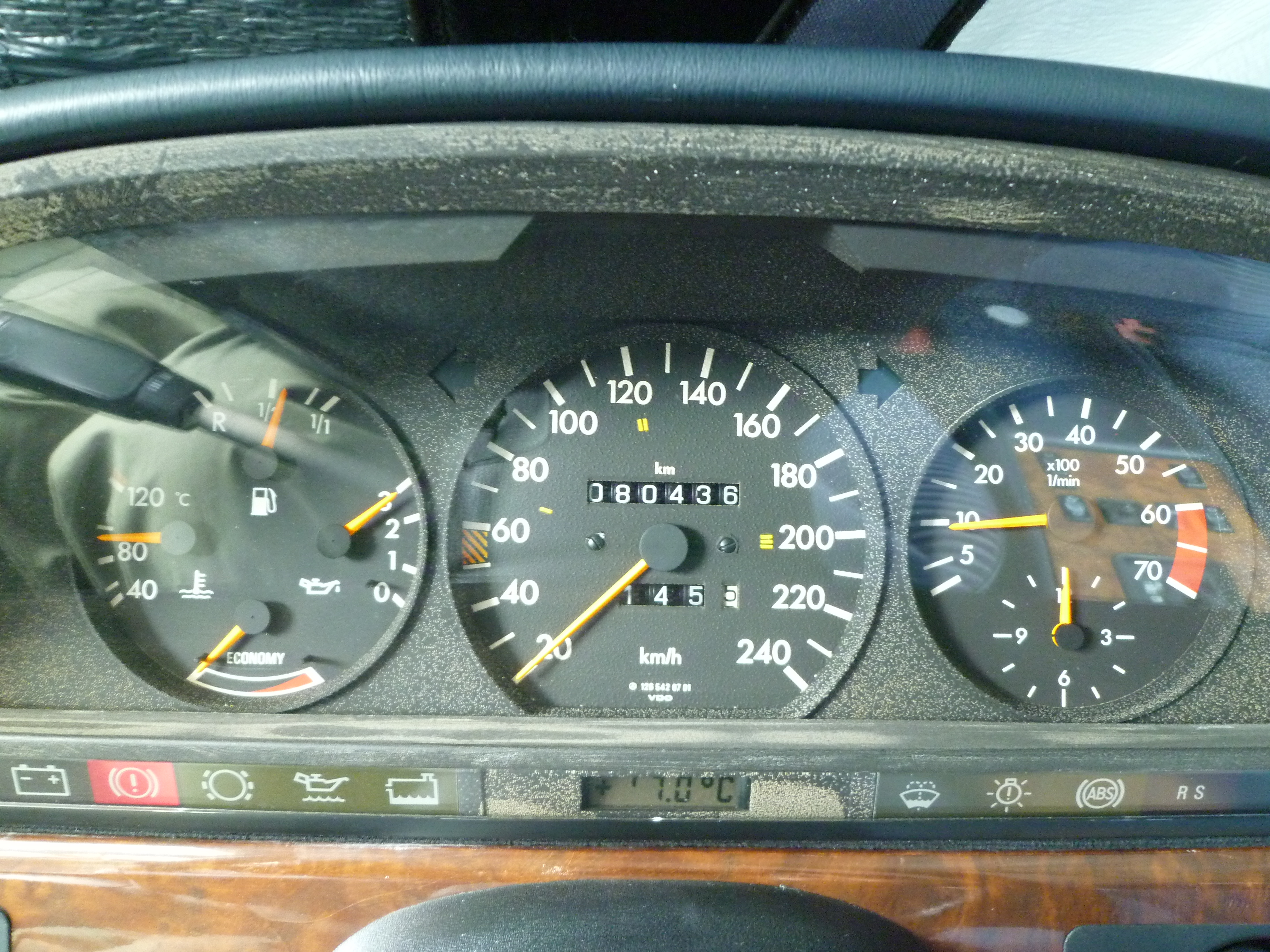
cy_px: 476
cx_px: 635
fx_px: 917
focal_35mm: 25
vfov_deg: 54.9
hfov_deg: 69.4
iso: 400
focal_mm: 4.5
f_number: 2.8
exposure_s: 1/8
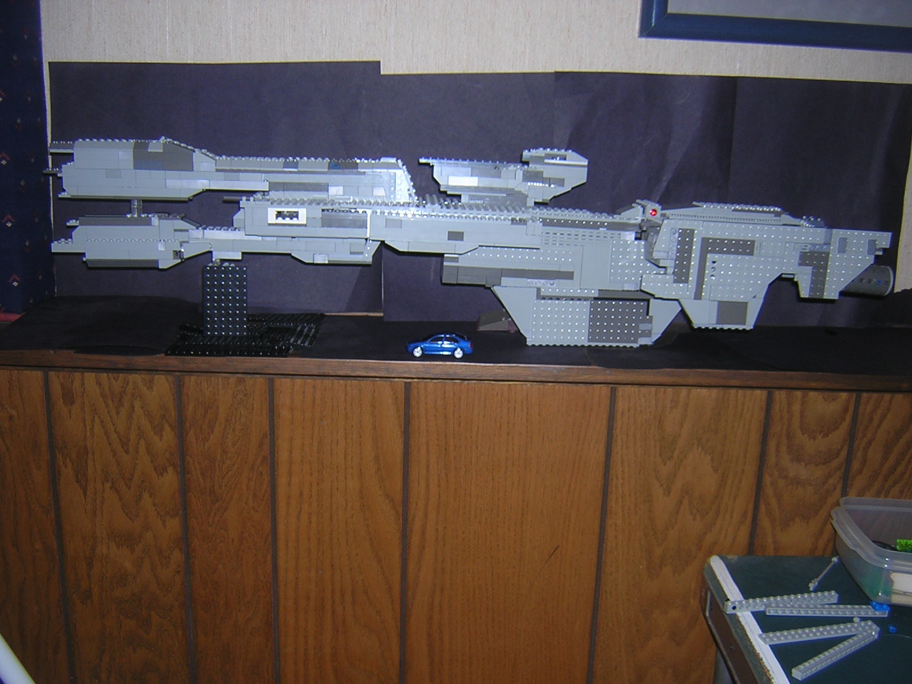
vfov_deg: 39.7
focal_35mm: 36
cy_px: 342
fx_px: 948
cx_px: 456
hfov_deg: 51.4
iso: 100
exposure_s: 1/60.1
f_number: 2.6
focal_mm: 4.7
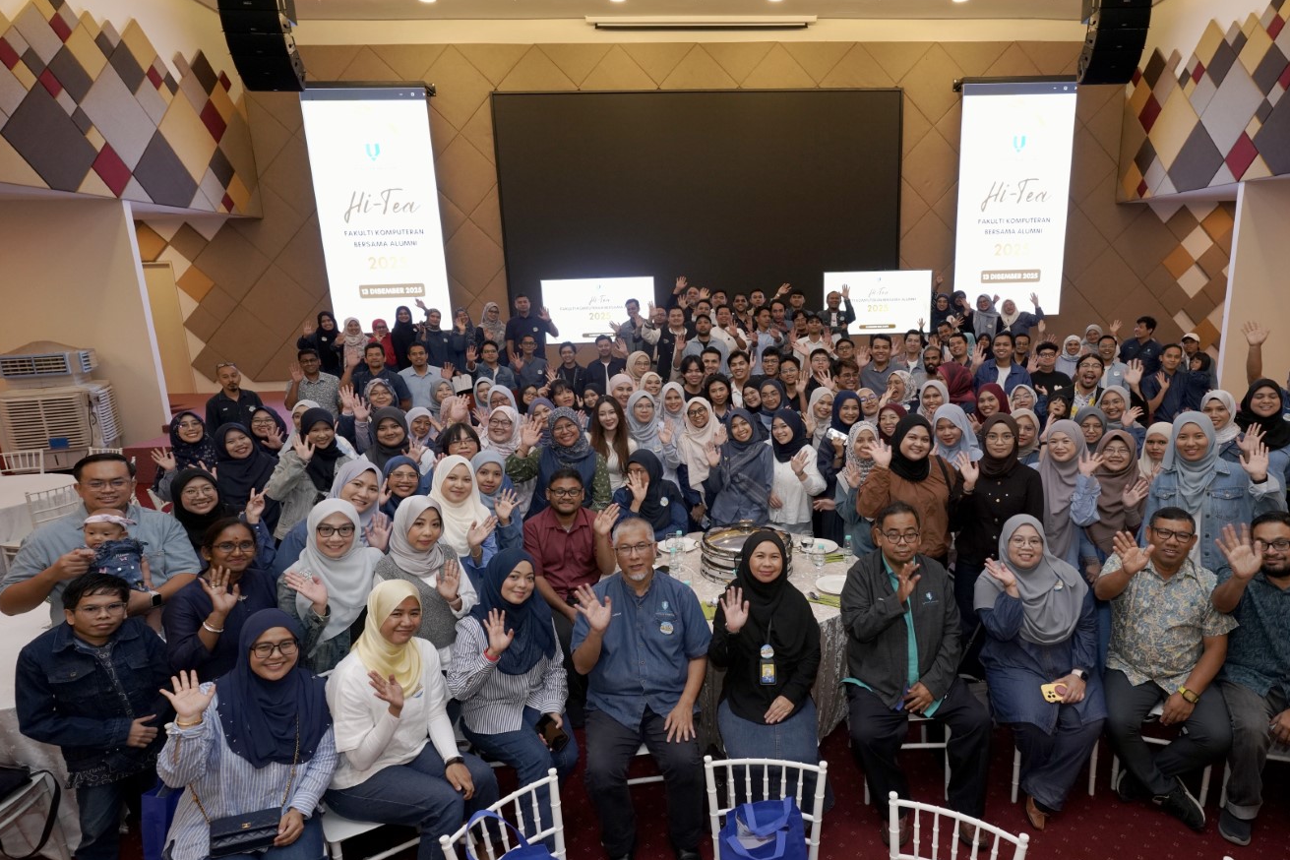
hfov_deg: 80.6
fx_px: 752
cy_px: 465
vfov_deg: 59.4
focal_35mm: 21
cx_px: 749
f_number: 5.6
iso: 1600
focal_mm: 17
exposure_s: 1/50
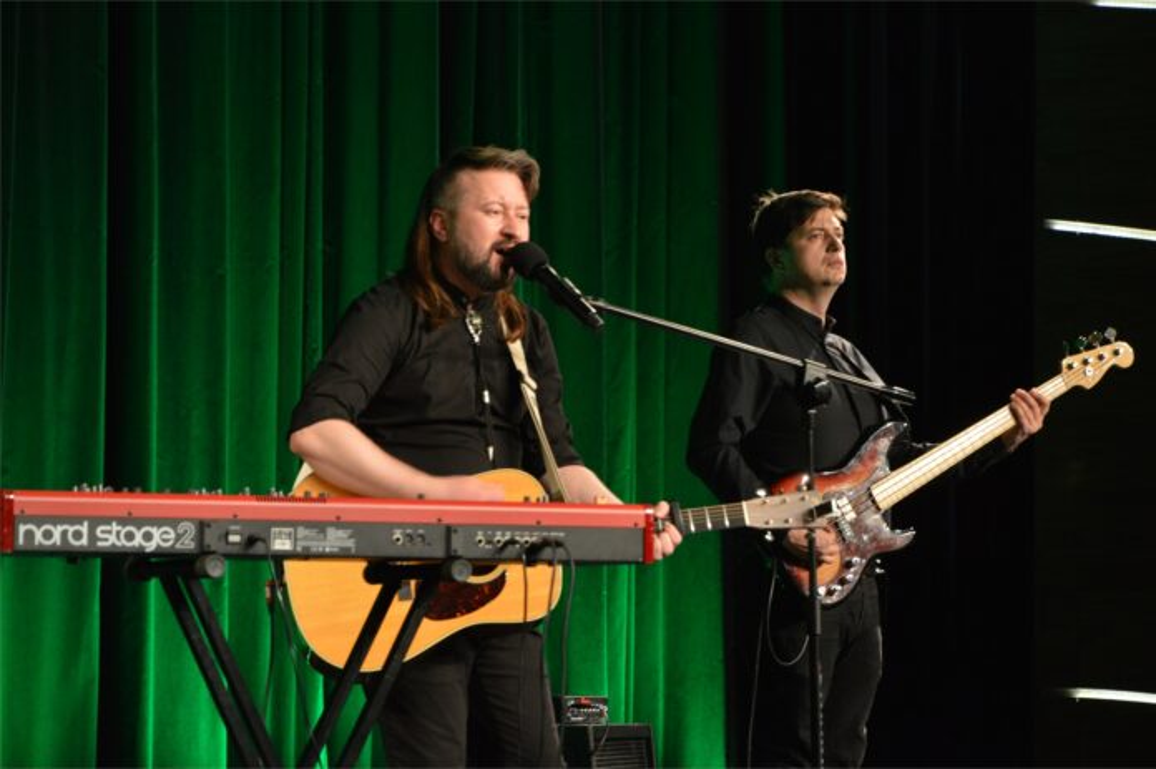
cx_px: 578
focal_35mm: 147
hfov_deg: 14.0
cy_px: 384
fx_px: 4717
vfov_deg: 9.3
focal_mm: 98
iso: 1250
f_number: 5.6
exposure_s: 1/15
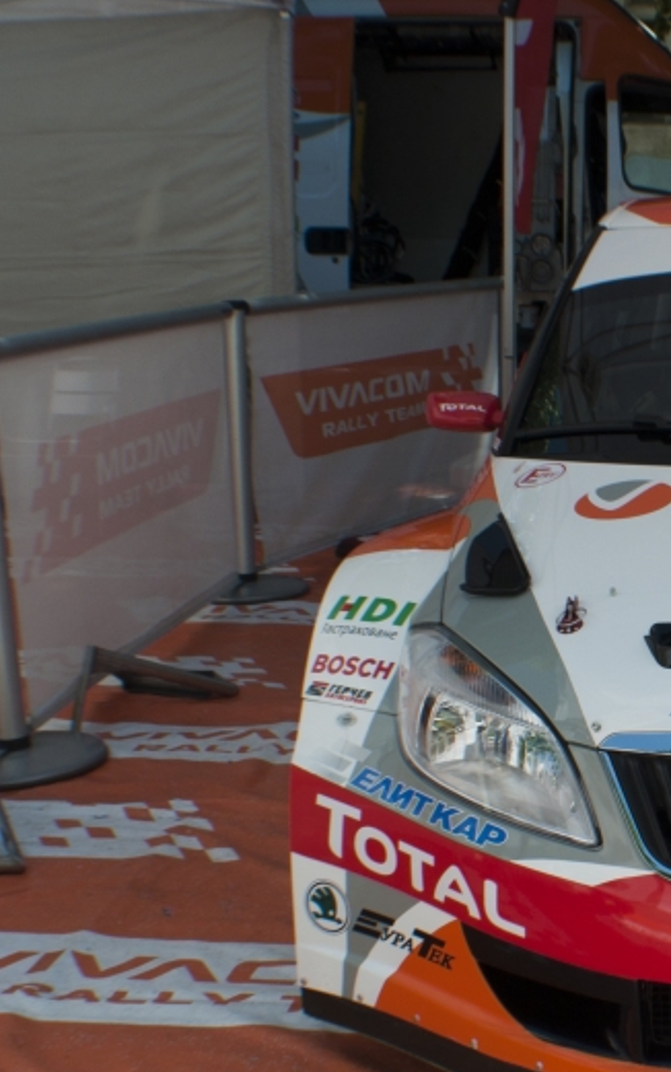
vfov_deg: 26.4
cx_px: 852
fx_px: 2280
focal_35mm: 78
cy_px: 642
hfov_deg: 15.9
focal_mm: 26
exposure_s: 1/250
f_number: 10
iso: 200
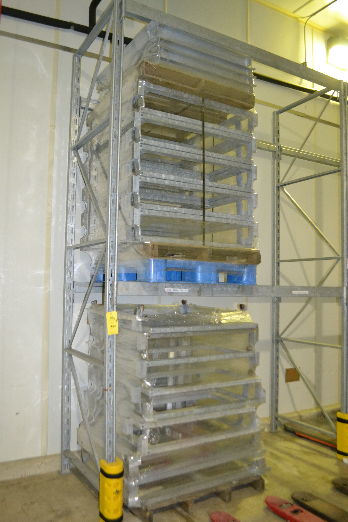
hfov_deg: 43.6
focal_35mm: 30
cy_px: 261
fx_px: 435
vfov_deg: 61.9
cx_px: 174
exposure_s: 1/60
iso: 2800
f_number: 3.8
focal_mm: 20
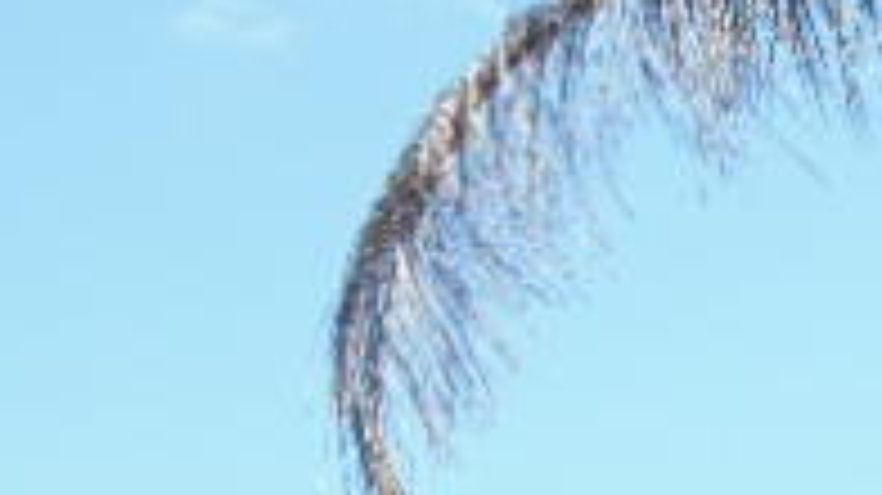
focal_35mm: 189
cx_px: 1246
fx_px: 4418
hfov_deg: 11.0
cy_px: 1004
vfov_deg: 6.2
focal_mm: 9.5
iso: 80
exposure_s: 1/500
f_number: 3.9
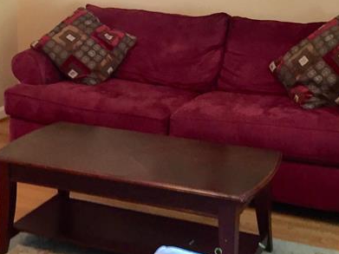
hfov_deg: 25.4
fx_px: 744
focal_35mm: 76
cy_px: -5
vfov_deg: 18.8
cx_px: 87
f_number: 2.2
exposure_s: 1/30
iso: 100
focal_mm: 4.15
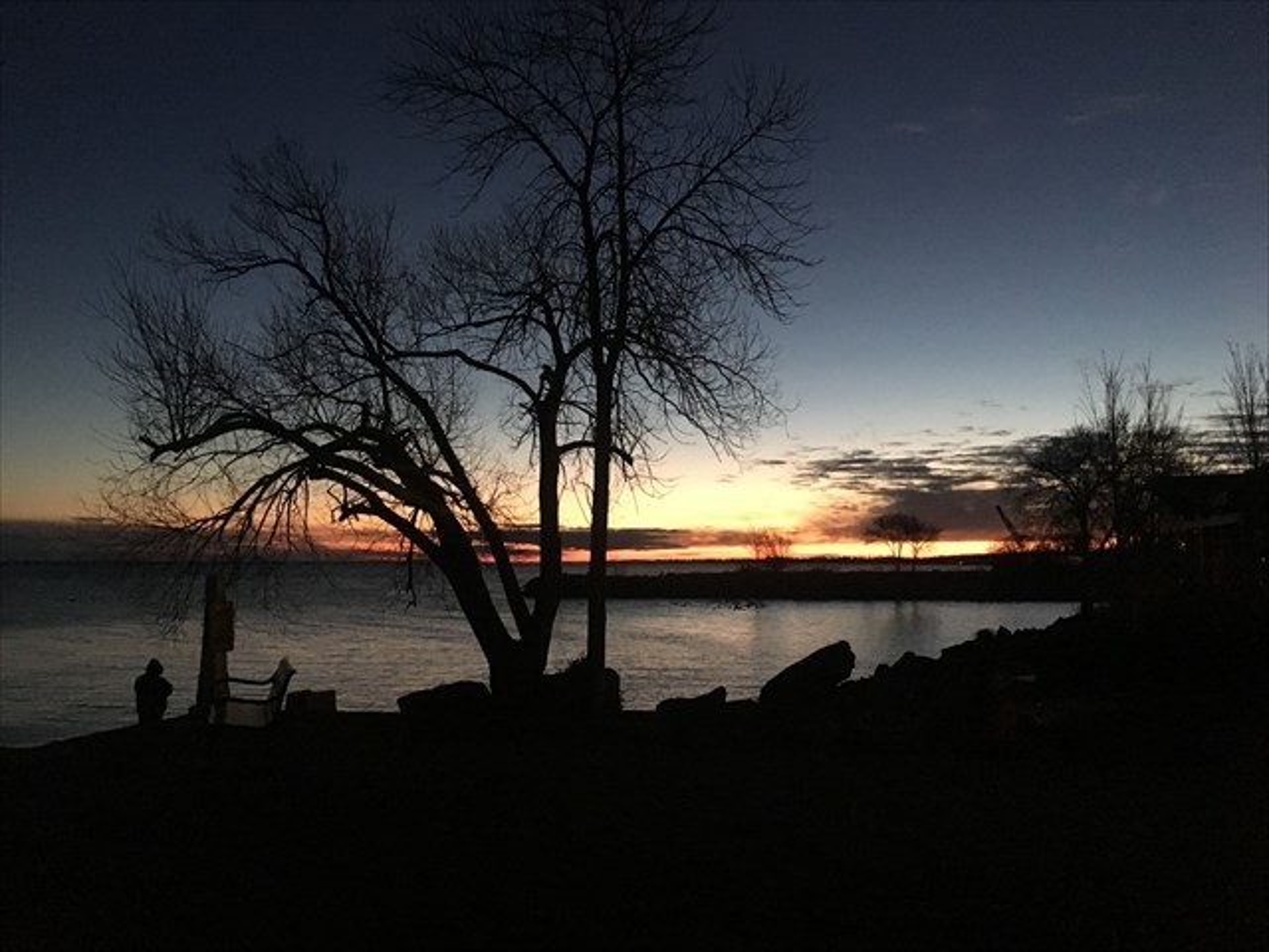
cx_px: 634
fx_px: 1063
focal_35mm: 29
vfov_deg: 48.2
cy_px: 476
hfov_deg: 61.7
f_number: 2.2
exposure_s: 1/15
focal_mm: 4.15
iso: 500
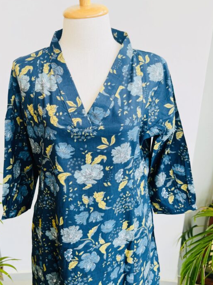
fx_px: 246
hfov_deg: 46.8
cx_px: 98
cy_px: 132
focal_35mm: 30
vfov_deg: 59.9
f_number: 1.6
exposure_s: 1/177
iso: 40
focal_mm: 5.1
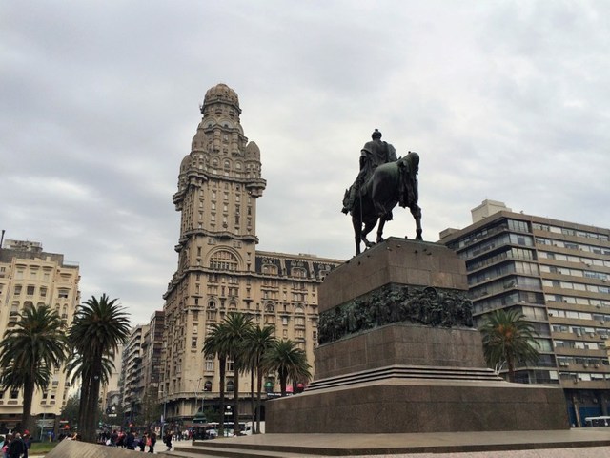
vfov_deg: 46.8
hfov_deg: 60.0
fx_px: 529
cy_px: 229
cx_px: 305
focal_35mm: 30
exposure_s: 1/351
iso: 32
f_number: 2.2
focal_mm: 4.12
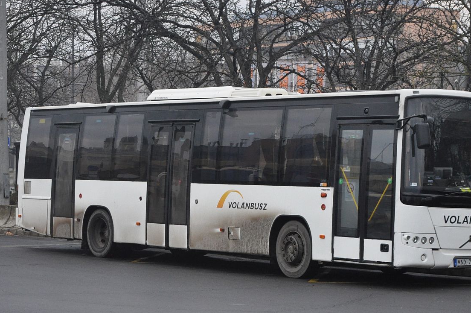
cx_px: 279
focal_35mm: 100
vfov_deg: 13.6
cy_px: 140
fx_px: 1307
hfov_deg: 20.4
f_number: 5
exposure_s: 1/400
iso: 1600
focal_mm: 52
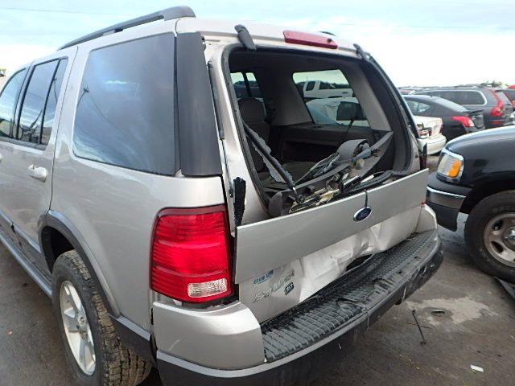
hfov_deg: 69.4
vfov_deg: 54.9
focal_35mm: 25
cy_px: 193
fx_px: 372
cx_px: 258
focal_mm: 4.5
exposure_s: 1/80
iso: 125
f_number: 4.1
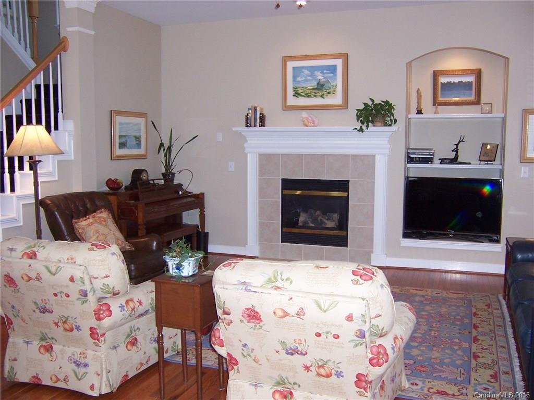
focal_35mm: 33
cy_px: 200
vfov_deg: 42.9
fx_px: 509
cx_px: 267
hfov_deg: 55.4
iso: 140
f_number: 2.8
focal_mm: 5.5
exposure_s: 1/60
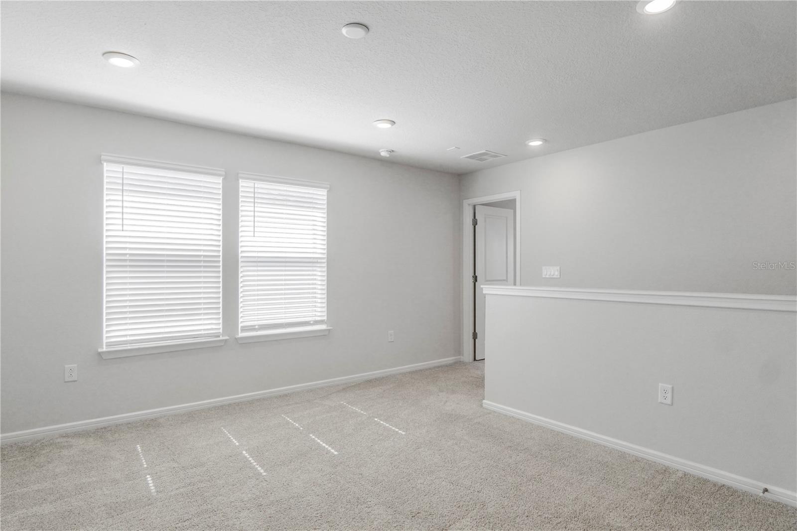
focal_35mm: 18
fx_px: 398
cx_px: 398
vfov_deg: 67.4
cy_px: 266
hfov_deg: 90.0
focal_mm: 12
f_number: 4.5
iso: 800
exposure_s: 1/200
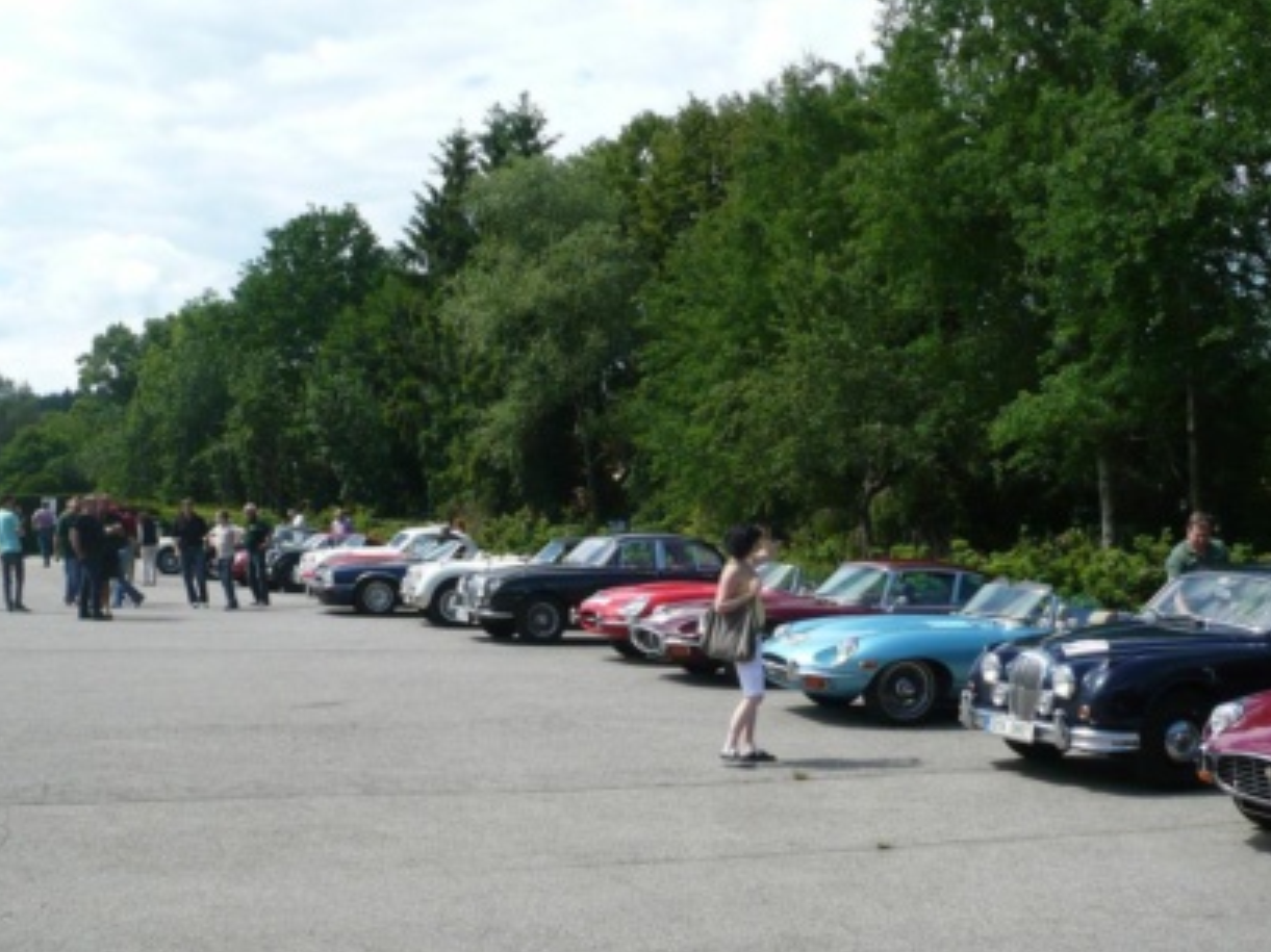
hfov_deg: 43.8
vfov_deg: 33.6
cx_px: 709
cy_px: 520
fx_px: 1578
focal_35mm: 43
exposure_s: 1/160
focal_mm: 5.8
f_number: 8
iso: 100
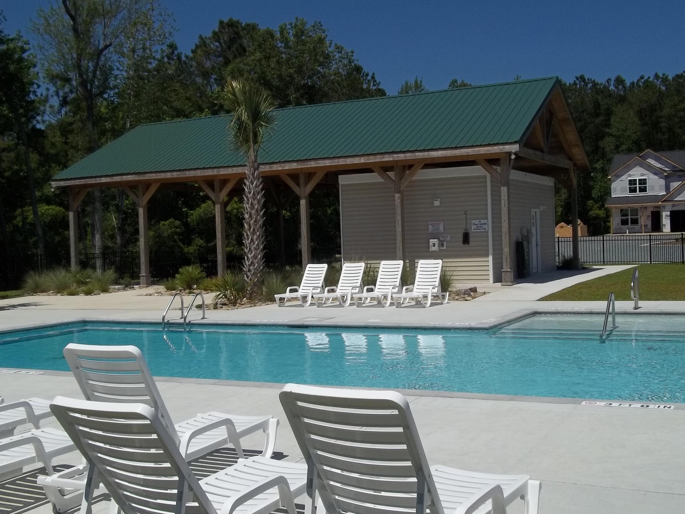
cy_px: 268
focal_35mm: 43
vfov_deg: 33.6
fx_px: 851
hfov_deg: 43.8
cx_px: 310
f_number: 8.8
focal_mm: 5.7
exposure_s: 1/500
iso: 64
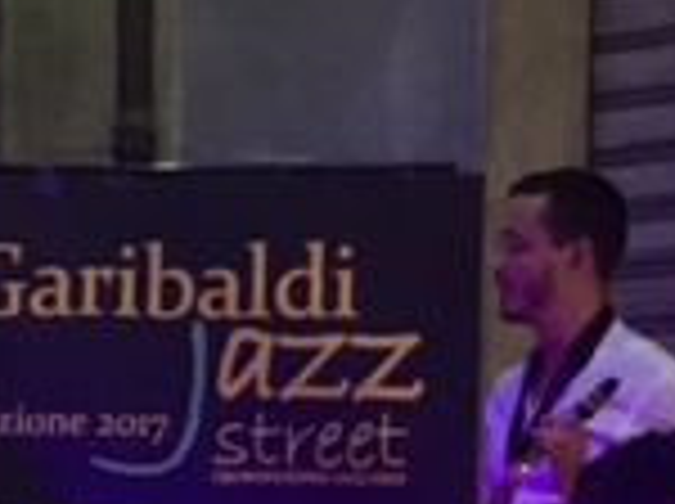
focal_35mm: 124
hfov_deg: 15.9
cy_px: 630
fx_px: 2414
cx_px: 234
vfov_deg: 11.6
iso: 400
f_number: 2.2
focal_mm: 4.15
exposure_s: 1/17
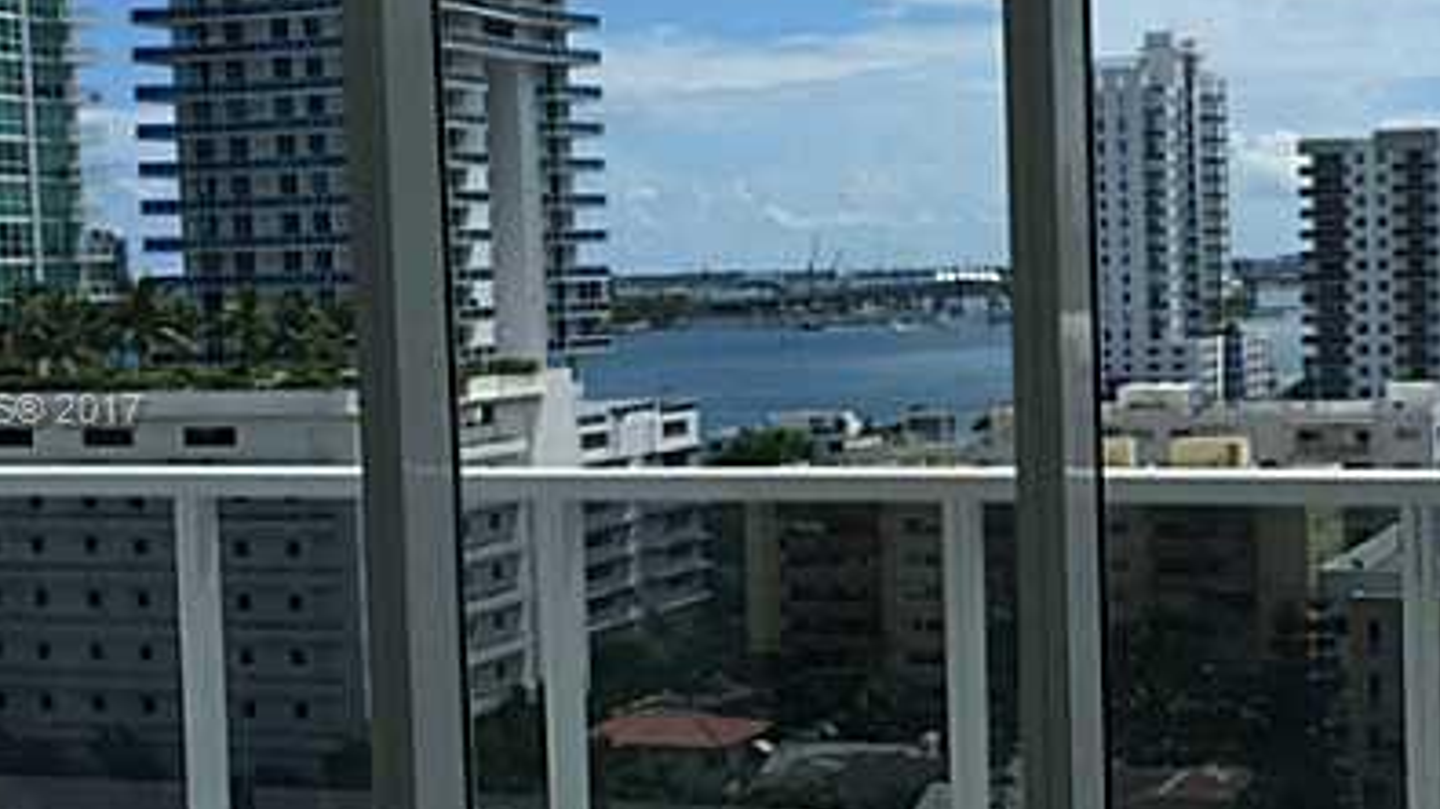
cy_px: 412
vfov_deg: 18.8
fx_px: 2443
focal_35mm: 64
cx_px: 1013
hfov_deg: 32.4
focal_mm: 4.15
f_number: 2.2
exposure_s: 1/1799
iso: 32
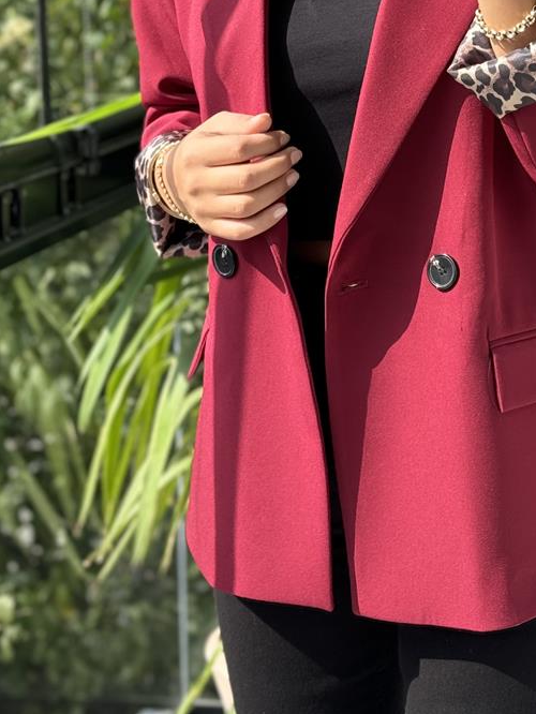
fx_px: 1981
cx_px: 398
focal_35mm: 96
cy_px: 111
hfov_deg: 15.3
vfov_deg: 20.1
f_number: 1.78
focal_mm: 6.76
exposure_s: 1/309
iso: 64
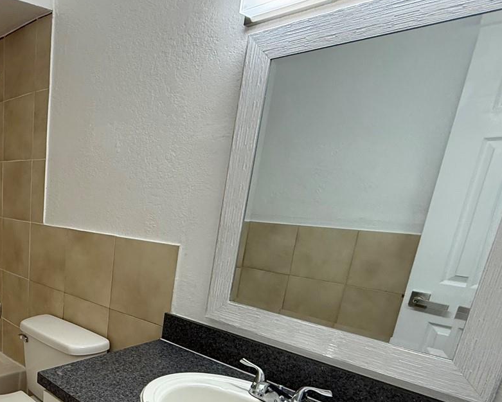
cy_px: 307
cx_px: 44
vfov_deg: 49.3
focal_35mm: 28
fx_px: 416
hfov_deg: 53.8
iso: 250
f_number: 2.2
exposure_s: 1/120
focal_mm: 2.22
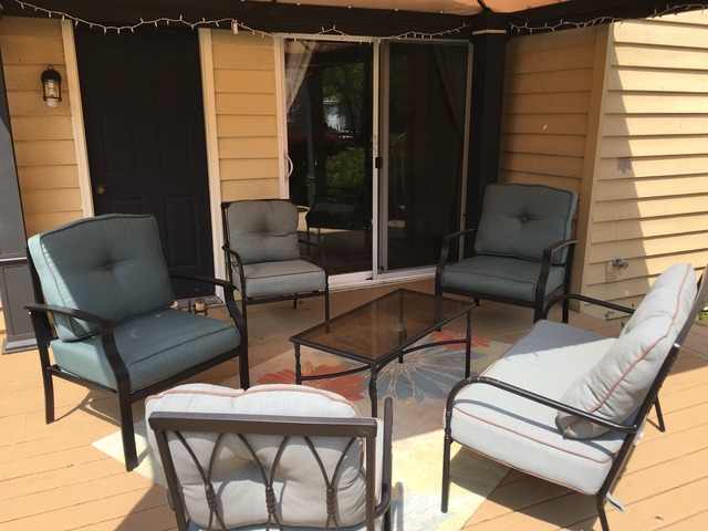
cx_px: 354
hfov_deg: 61.7
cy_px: 266
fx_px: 593
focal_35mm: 29
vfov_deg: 48.2
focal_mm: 4.15
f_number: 2.2
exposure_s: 1/818
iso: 25
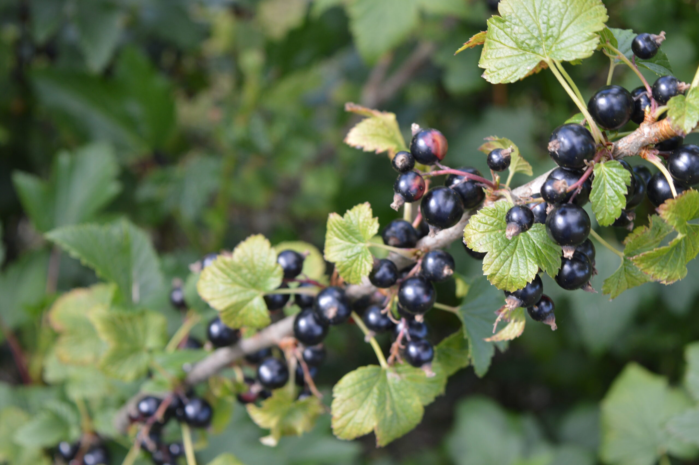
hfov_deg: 28.1
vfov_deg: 18.9
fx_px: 1397
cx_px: 350
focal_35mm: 72
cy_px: 232
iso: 200
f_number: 5.6
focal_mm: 48
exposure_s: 1/125
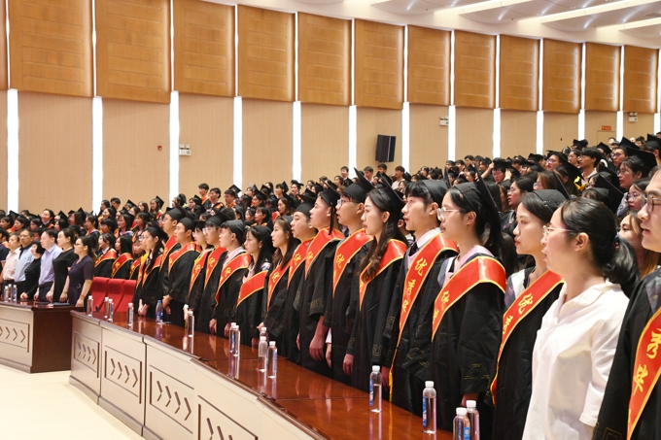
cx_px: 330
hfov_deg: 34.5
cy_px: 220
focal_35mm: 58
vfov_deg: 23.4
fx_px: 1065
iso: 6400
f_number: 10
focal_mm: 58
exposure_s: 1/60
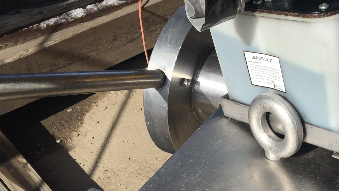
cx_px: 287
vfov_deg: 20.0
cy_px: 127
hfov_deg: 33.5
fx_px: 539
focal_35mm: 60
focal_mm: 4.15
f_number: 2.2
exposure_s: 1/2475
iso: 32
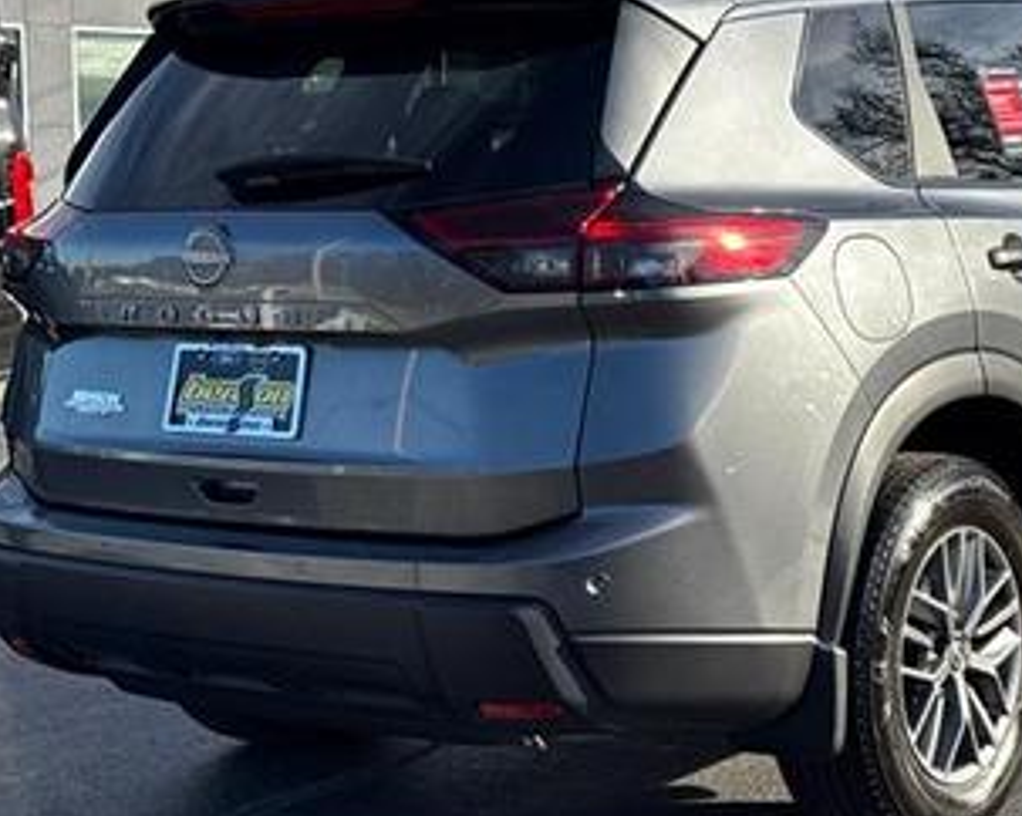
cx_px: 735
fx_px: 2358
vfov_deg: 19.6
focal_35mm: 78
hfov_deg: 24.3
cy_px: 357
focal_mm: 6.76
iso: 64
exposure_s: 1/2611
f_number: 1.78
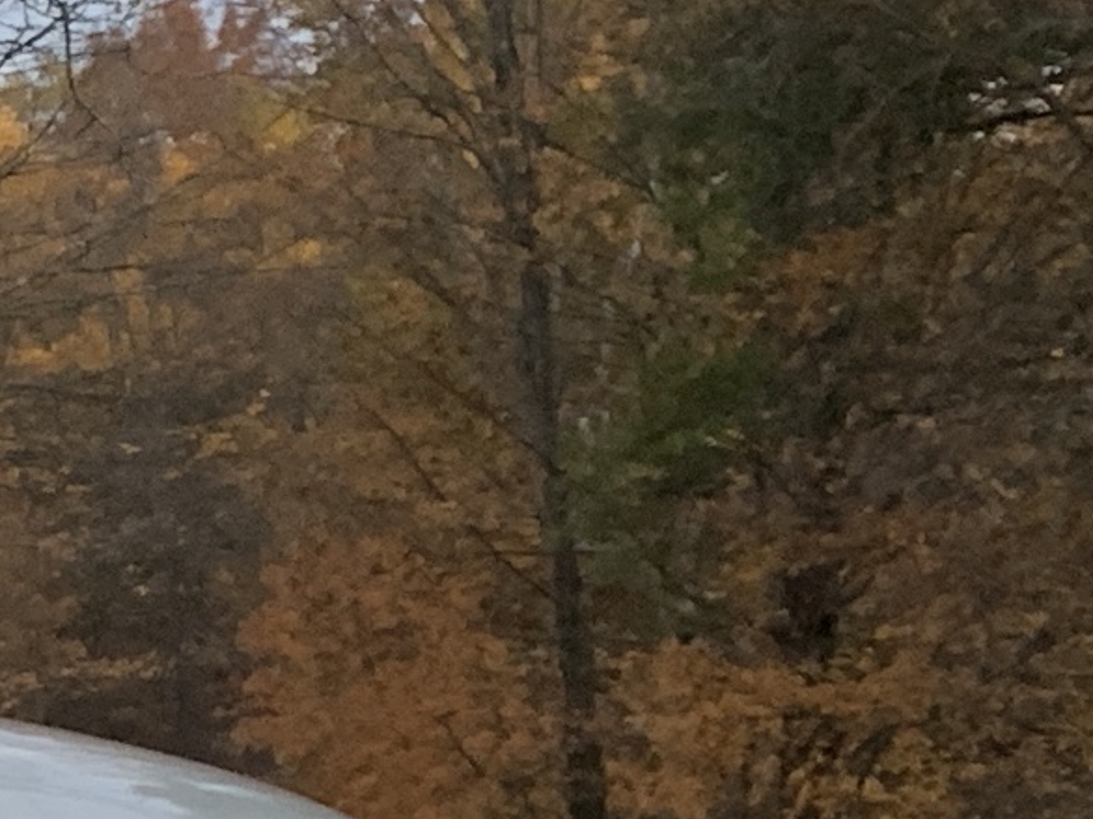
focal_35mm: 179
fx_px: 5650
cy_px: 651
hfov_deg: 8.8
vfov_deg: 8.3
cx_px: -2358
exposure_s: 1/60
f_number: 1.8
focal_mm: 4.25
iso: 100
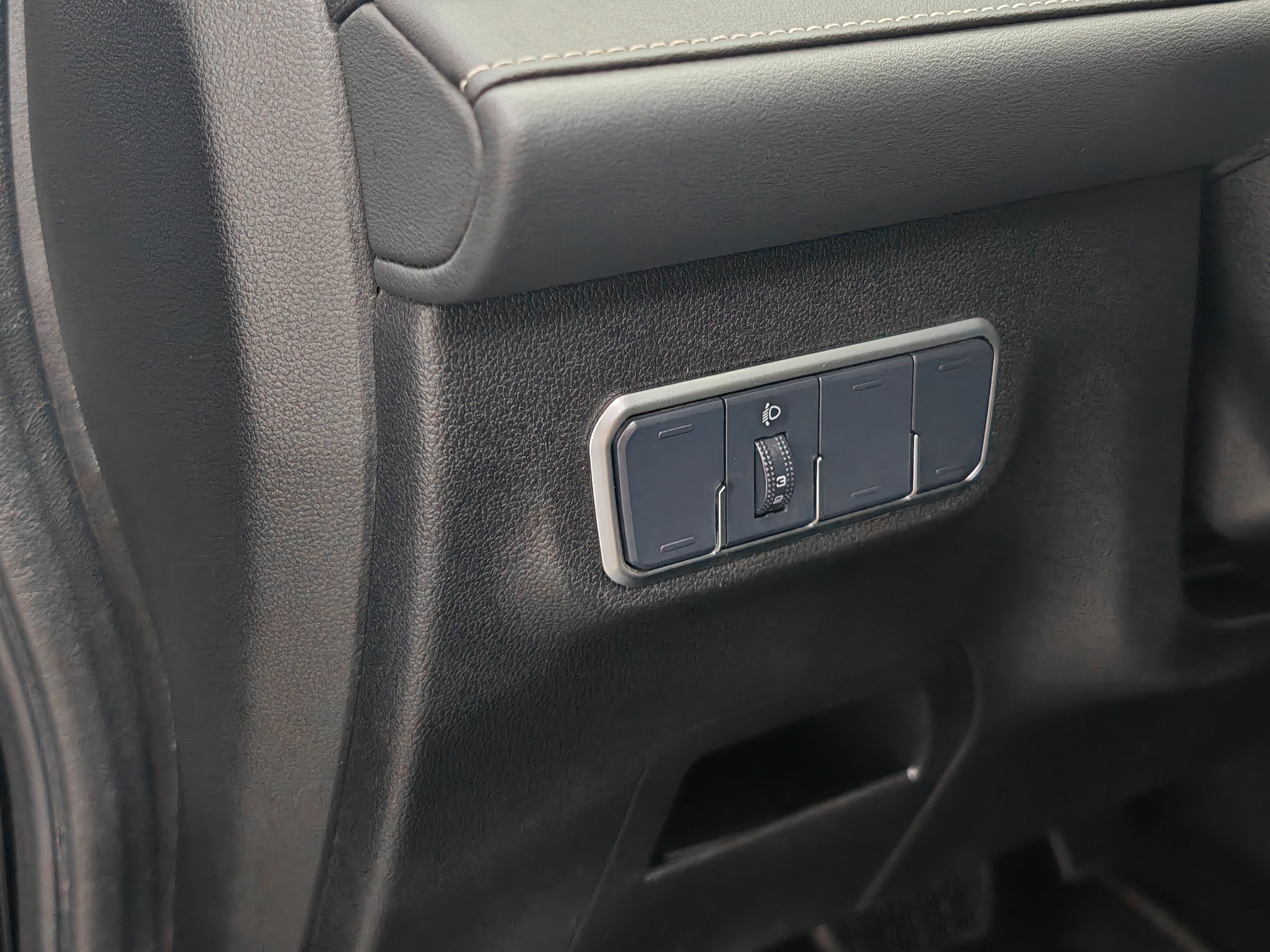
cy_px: 309
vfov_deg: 31.2
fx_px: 1688
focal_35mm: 46
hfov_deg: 41.2
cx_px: 623
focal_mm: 7.62
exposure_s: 1/33
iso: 250
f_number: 1.6
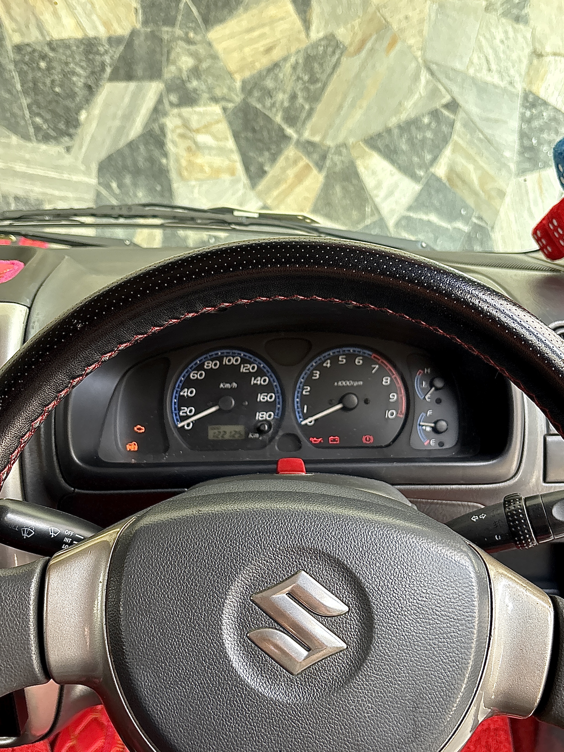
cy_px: 376
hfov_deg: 53.1
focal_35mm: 26
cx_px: 282
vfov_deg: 67.3
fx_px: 565
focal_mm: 5.96
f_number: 1.6
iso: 320
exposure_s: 1/60
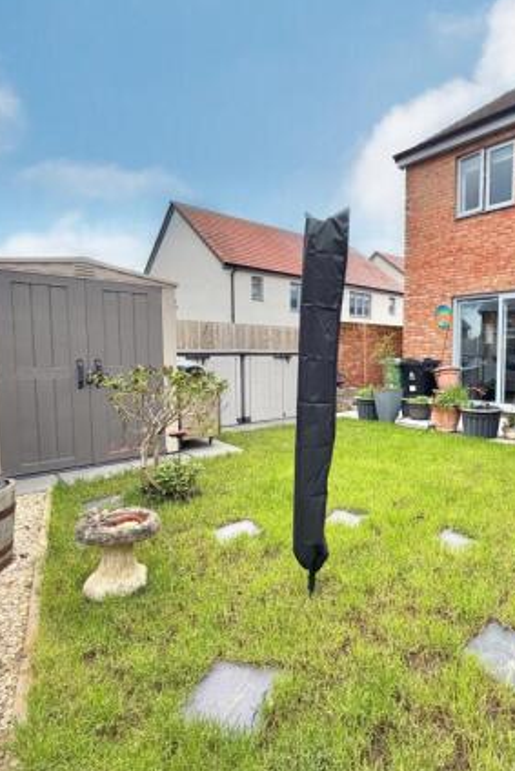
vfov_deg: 84.0
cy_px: 383
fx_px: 429
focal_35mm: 20
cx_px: 372
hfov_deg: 59.4
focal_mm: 2.22
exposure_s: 1/651
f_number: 2.2
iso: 40
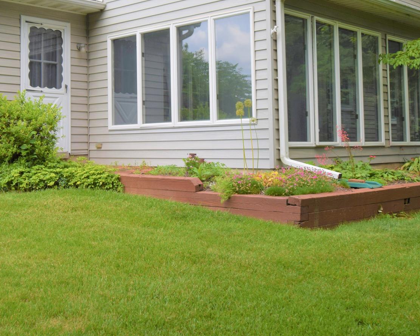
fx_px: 646
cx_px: 139
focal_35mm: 52
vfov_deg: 28.9
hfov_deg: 35.6
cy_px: 107
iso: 200
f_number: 8
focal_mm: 20
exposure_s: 1/250
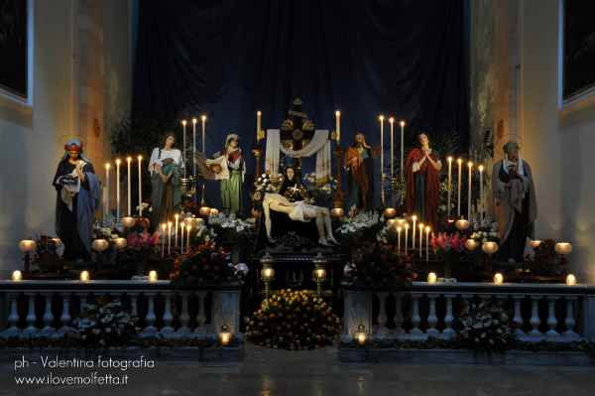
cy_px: 198
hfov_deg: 48.5
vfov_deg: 33.3
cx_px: 298
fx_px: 661
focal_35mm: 40
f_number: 18
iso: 800
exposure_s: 5
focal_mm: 40
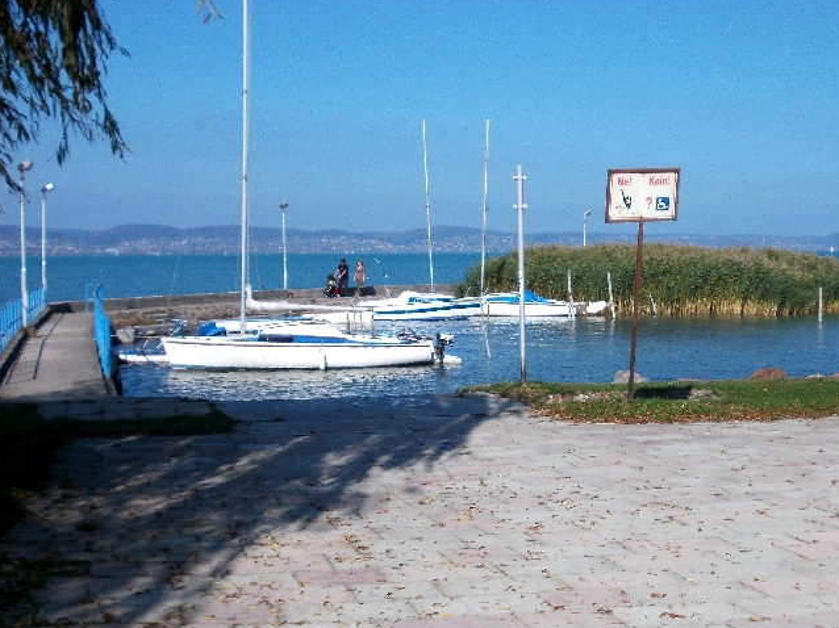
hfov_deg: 30.2
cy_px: 377
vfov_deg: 22.9
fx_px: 1551
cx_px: 521
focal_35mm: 64
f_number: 7.2
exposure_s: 1/250
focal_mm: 7.2
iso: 80
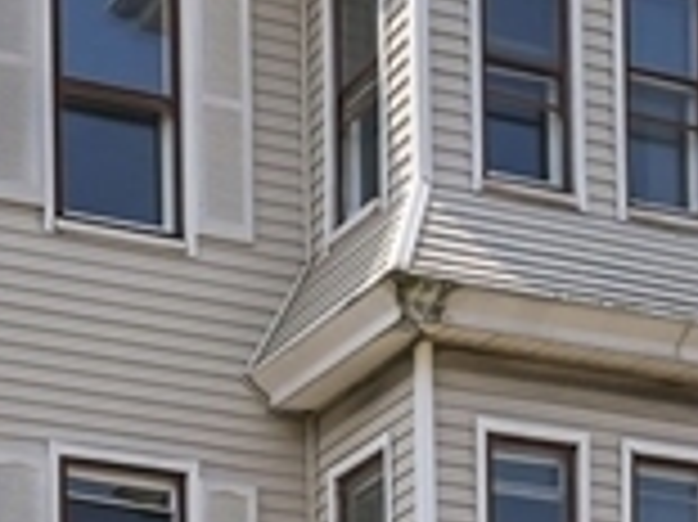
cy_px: 1015
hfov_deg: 15.5
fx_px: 2559
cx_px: 270
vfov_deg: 10.7
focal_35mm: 127
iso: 320
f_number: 6.3
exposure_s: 1/2000
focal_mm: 20
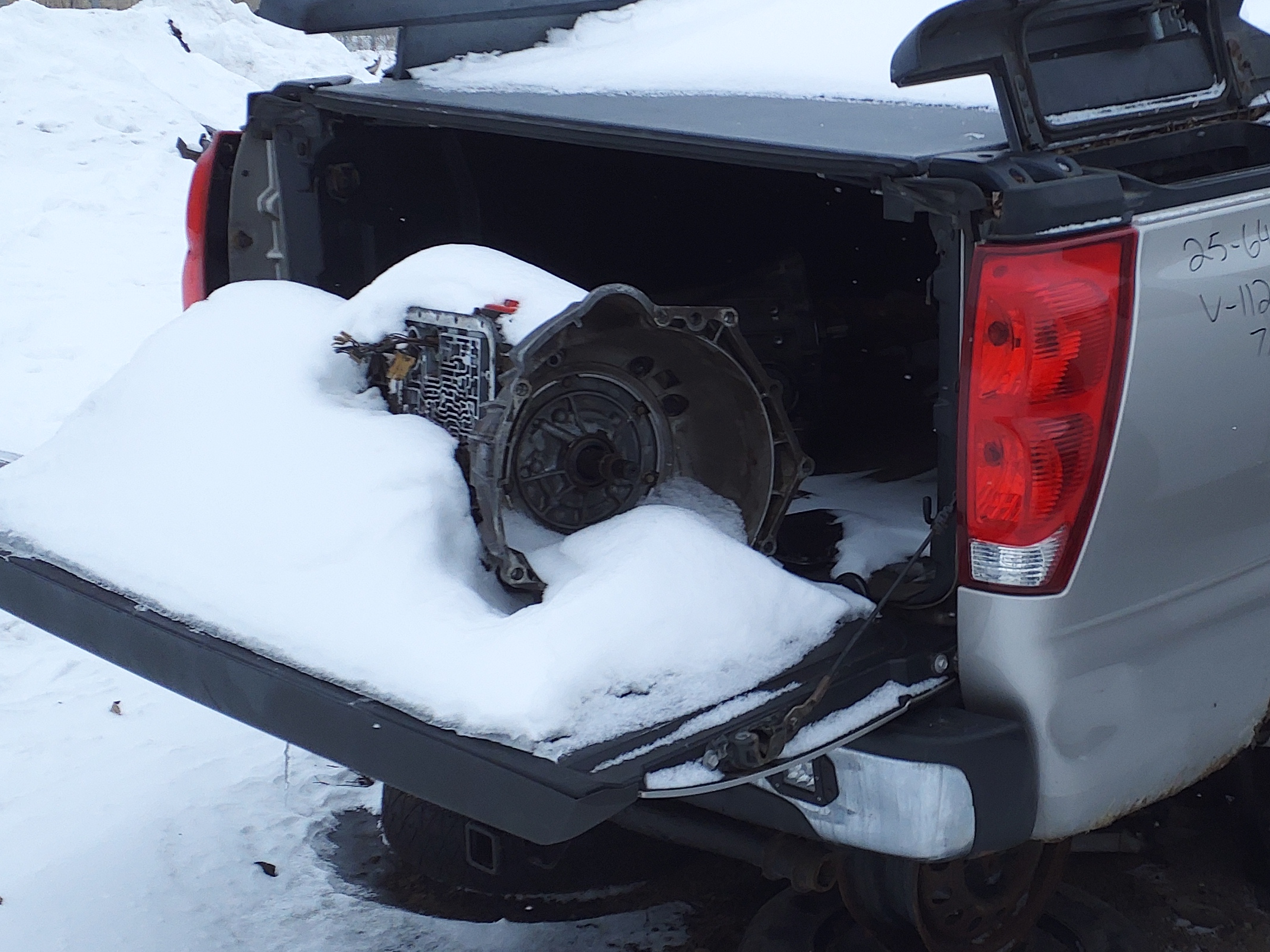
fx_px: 1834
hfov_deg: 37.0
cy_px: 423
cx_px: 990
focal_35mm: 50
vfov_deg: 29.1
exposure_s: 1/1066
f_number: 1.9
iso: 40
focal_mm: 3.58
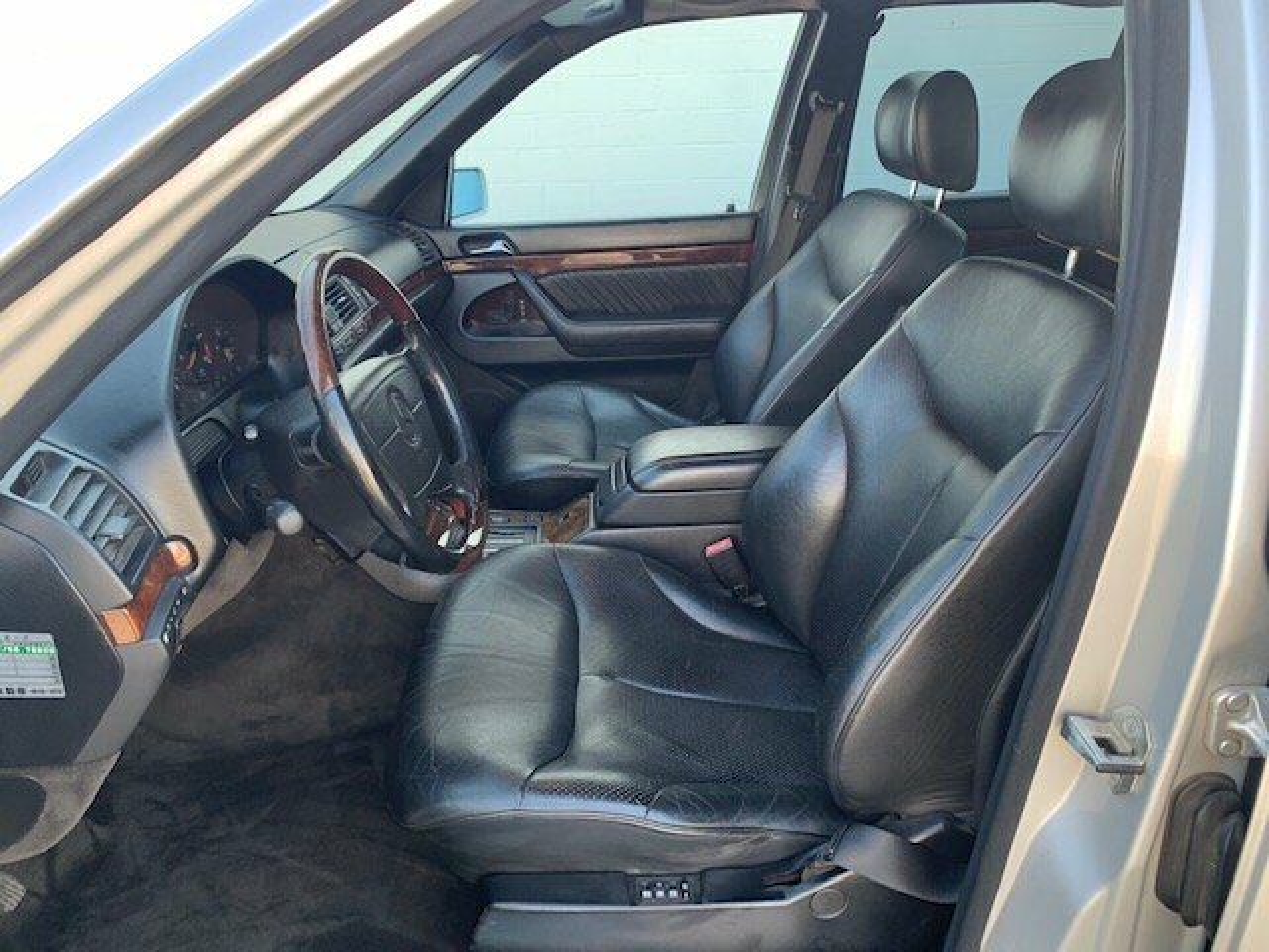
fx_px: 953
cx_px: 634
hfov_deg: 67.3
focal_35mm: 26
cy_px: 476
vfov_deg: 53.1
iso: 50
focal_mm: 4.25
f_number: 1.8
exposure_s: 1/121
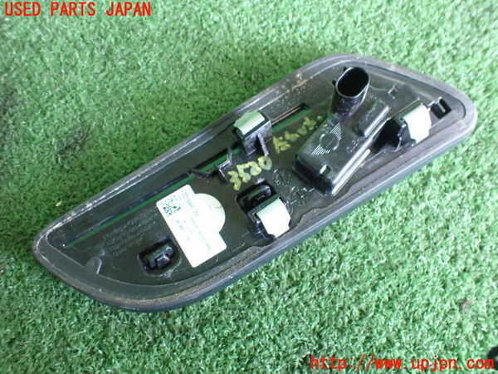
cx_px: 249
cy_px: 187
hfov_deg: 60.0
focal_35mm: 30
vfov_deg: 46.8
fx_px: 432
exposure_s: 1/30
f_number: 2.3
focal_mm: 5.4
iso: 1000
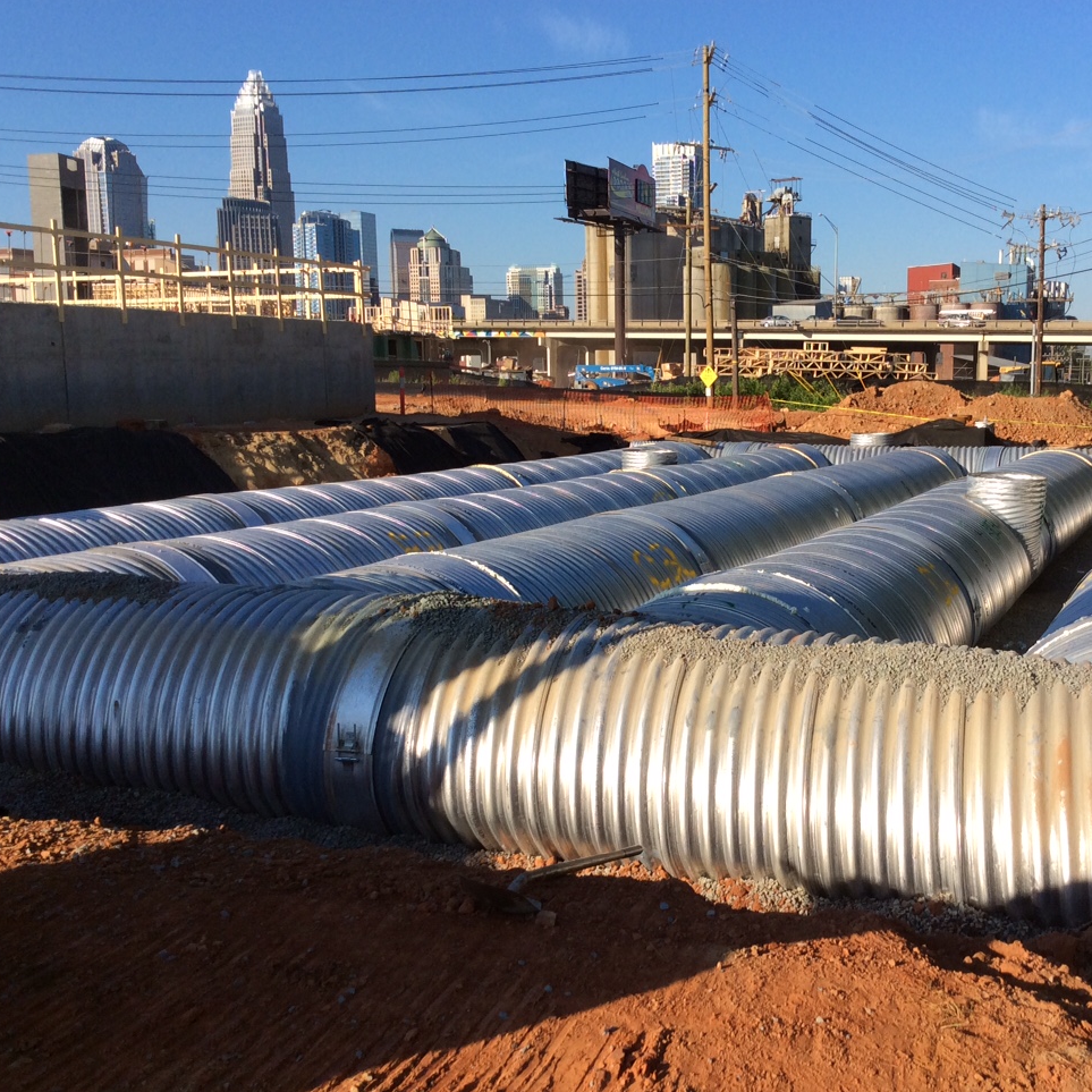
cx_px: 686
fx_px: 1356
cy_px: 544
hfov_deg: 43.5
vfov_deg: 43.9
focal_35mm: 38
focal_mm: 3.3
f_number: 2.4
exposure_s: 1/1244
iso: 32
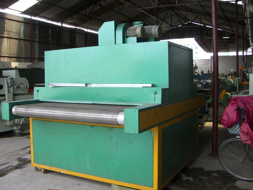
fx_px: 278
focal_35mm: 38
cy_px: 95
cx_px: 126
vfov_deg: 37.7
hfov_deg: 49.0
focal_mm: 6.2
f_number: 2.7
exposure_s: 1/125
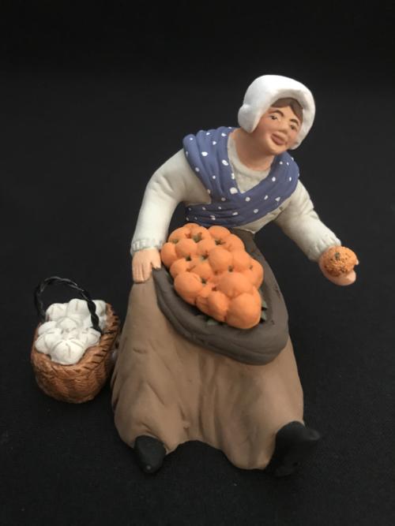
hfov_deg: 49.7
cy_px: 263
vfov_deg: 63.5
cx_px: 198
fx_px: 426
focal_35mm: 28
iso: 100
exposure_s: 1/4
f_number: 1.8
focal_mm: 3.99
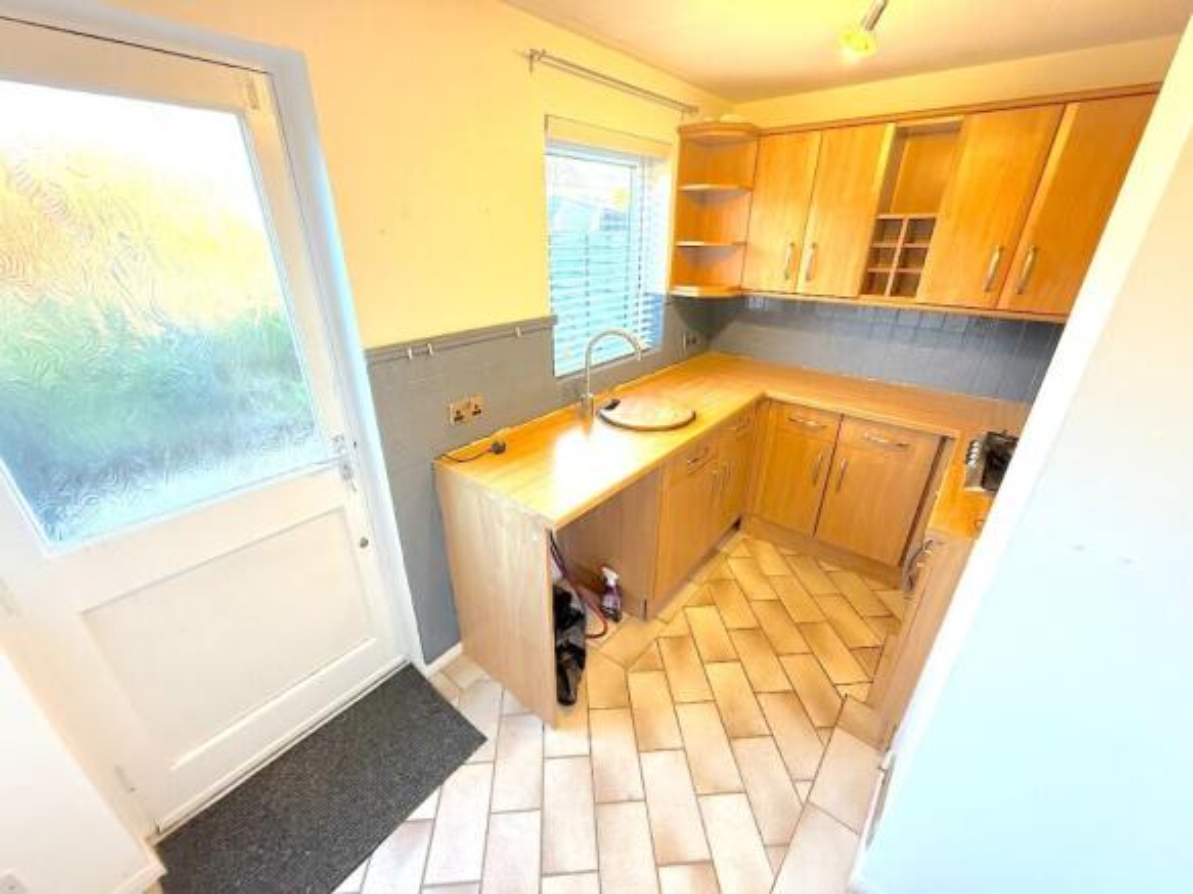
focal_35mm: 14
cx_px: 596
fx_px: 482
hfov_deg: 102.1
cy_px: 447
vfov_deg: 85.7
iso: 250
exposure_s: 1/100
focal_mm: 2.22
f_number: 2.2
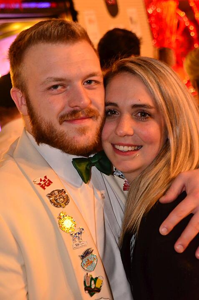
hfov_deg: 18.1
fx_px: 625
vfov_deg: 27.0
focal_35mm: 75
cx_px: 100
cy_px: 150
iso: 3200
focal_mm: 50
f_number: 5.6
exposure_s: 1/13
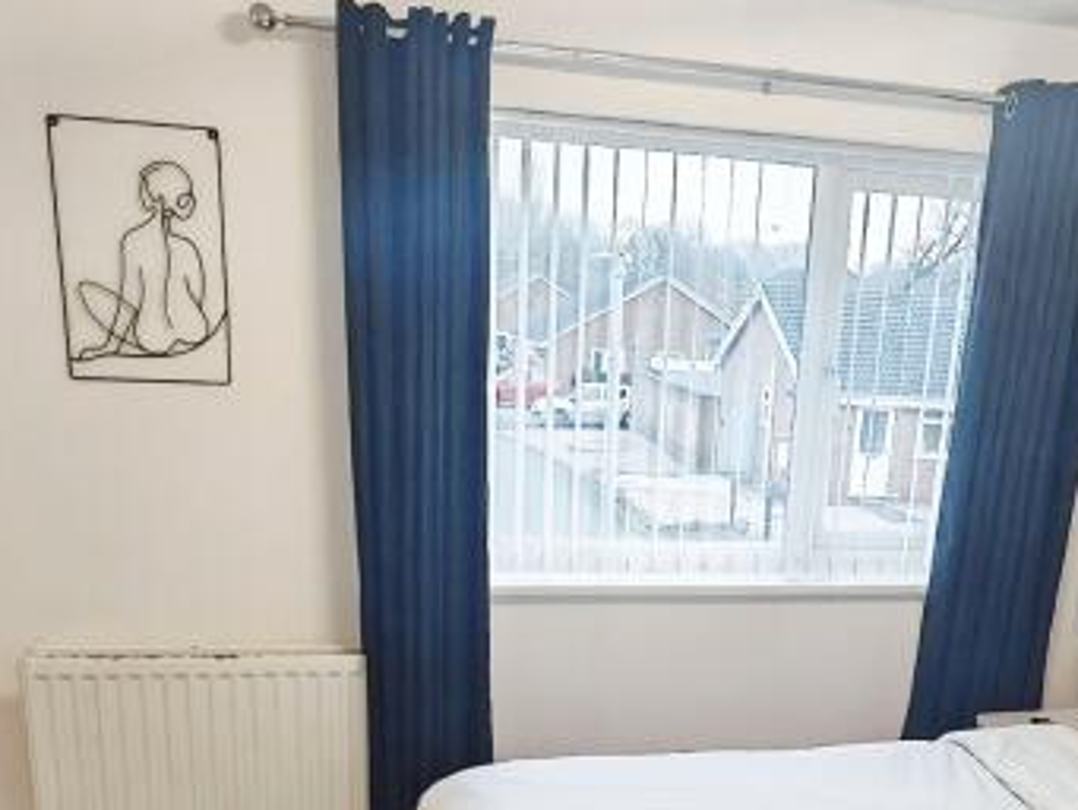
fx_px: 1215
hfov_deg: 47.6
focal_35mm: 39
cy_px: 683
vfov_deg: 35.3
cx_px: 645
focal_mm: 1.82
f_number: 2
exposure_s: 1/33
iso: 320
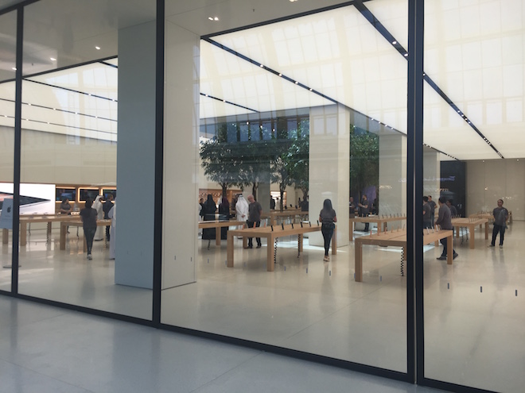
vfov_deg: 48.2
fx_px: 440
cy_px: 196
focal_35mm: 29
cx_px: 262
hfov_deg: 61.7
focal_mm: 4.15
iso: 32
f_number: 2.2
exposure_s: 1/102
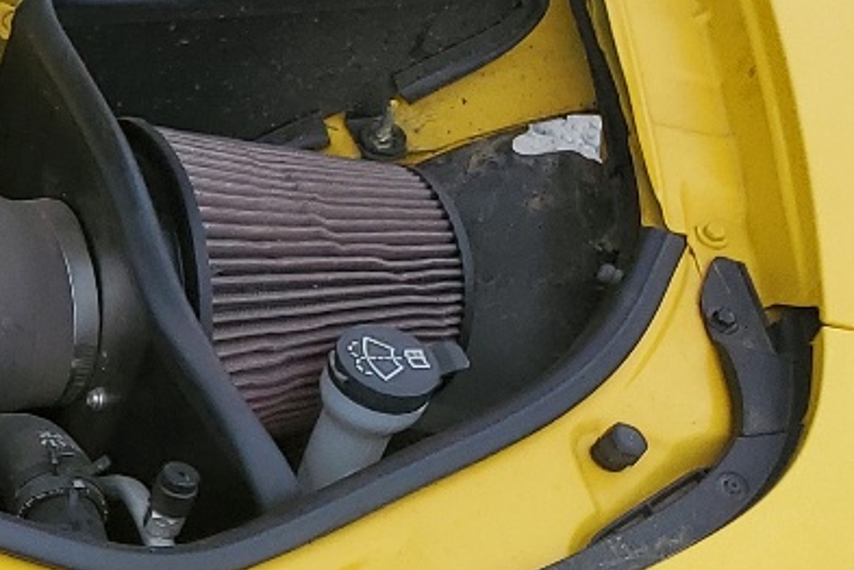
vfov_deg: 12.4
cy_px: 407
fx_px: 2609
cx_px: -704
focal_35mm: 110
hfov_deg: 15.7
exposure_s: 1/667
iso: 50
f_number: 1.5
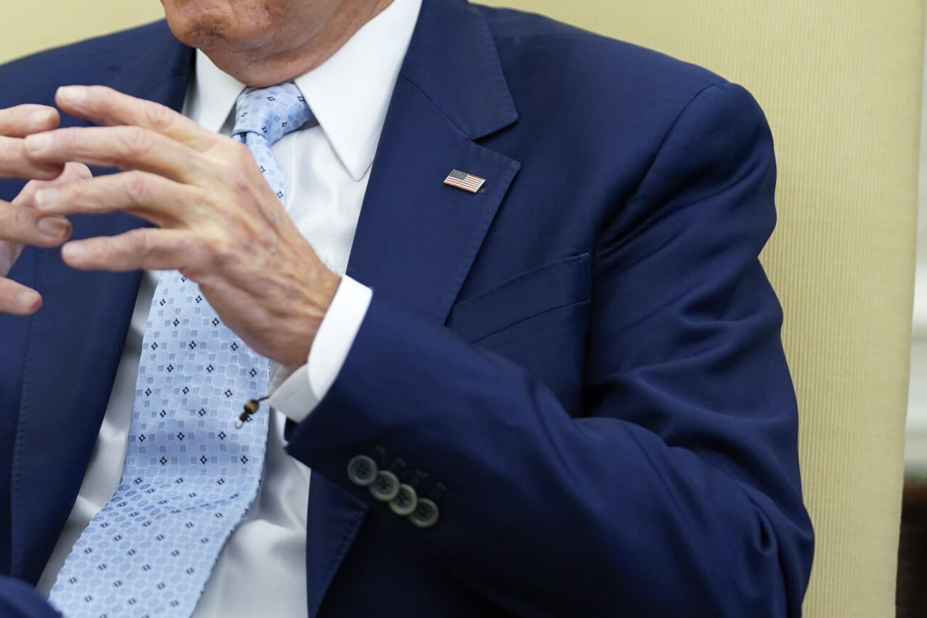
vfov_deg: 4.7
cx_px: 193
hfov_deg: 7.0
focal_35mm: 292
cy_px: 54
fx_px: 7518
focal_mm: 147
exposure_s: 1/320
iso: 2000
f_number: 2.8
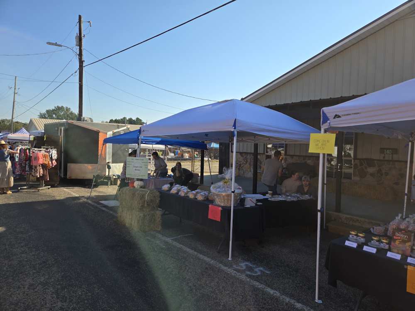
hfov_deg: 73.9
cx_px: 208
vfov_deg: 58.9
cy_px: 156
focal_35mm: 23
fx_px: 276
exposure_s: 1/1472
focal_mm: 5.4
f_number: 1.8
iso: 25
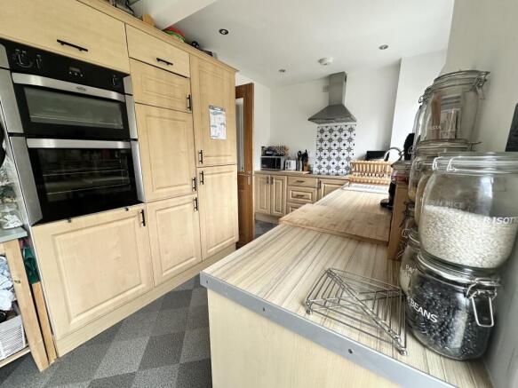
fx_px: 209
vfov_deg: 85.7
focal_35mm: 14
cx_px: 259
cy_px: 194
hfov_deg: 102.1
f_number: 2.2
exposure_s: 1/99
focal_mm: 2.22
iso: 125
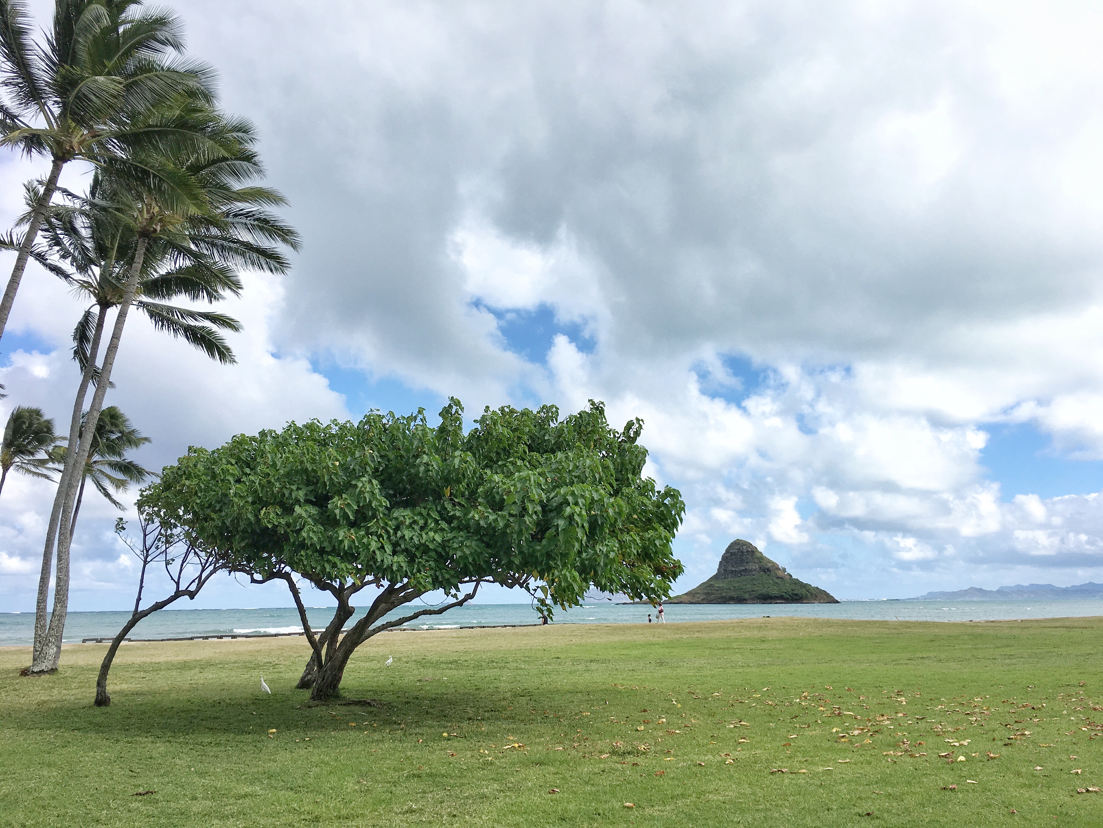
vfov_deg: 48.2
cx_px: 552
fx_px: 924
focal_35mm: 29
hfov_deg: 61.7
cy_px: 414
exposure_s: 1/2024
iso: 25
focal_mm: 4.15
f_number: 2.2
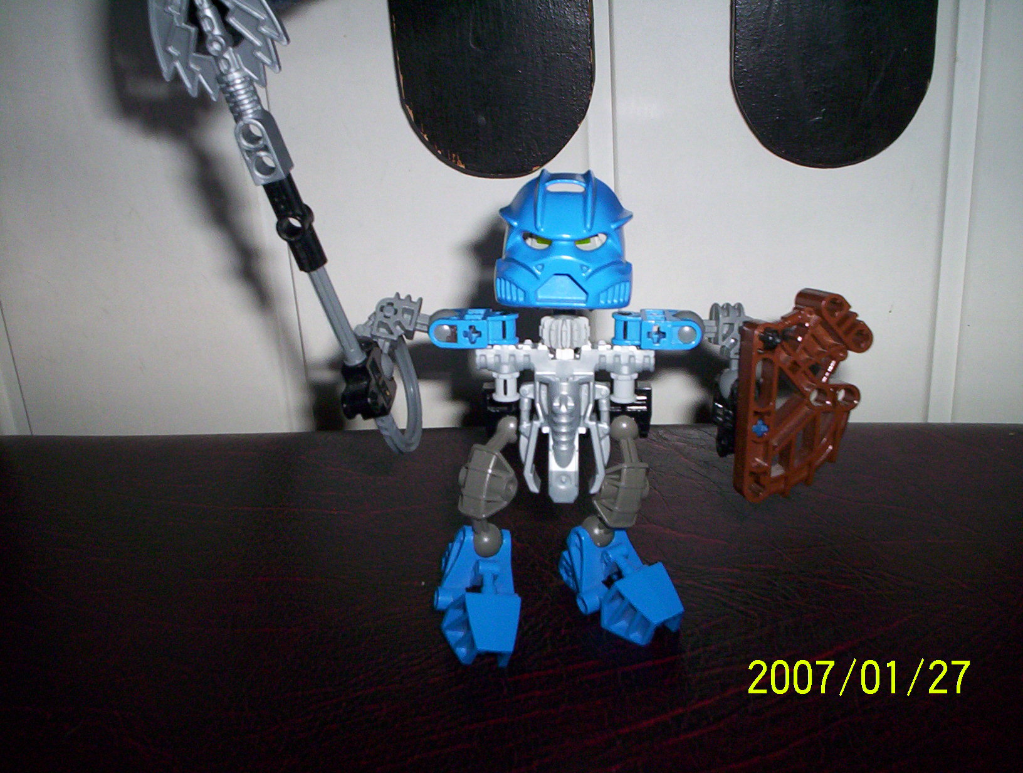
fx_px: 1126
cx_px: 512
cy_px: 386
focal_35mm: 38
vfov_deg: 37.9
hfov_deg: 48.9
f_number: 4.5
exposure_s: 1/60
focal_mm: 4.99
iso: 140
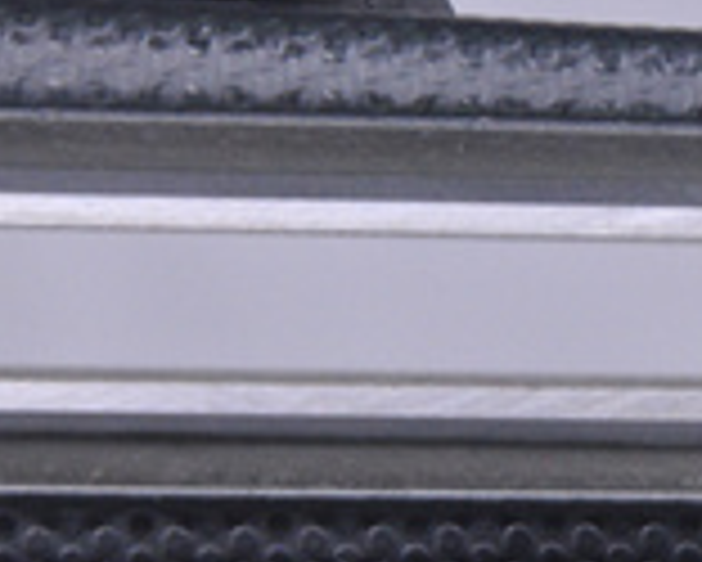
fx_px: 8864
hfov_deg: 4.5
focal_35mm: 426
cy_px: 299
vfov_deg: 3.6
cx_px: 792
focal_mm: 105
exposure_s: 1/125
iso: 3200
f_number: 9.5
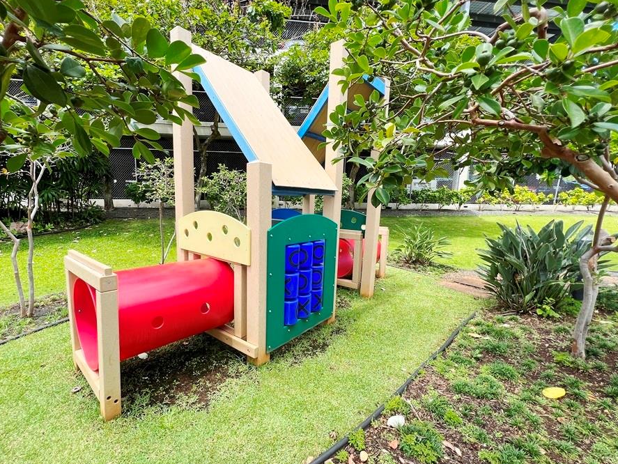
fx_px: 268
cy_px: 240
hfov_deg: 97.9
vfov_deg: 81.8
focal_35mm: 15
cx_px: 284
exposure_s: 1/539
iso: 32
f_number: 1.8
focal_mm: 1.57
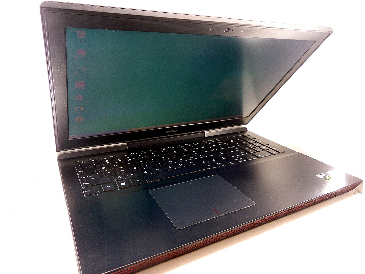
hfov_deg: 71.6
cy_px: 137
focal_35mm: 24
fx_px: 253
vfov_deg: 56.8
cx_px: 182
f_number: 3.1
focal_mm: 4.3
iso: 120
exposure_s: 1/30
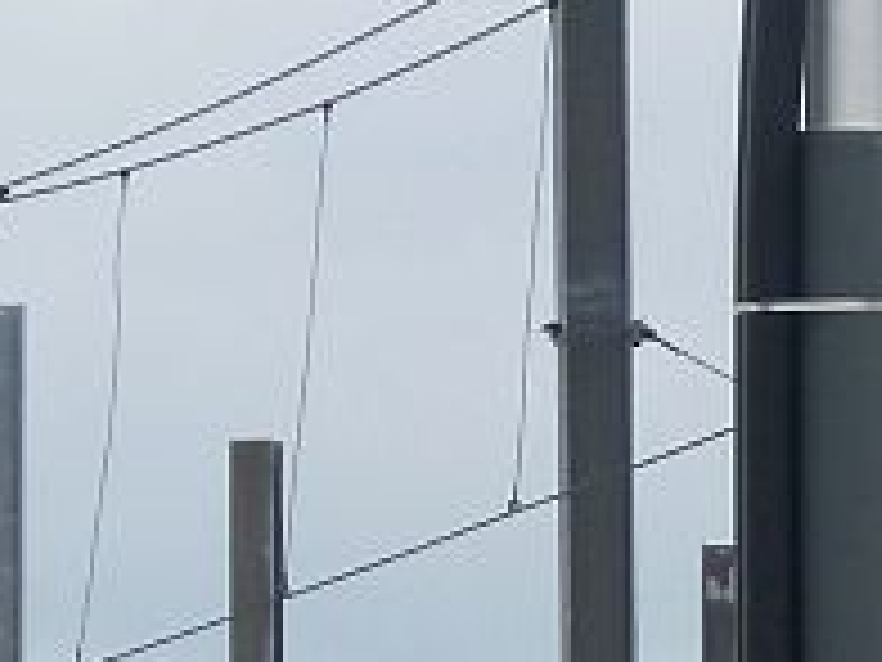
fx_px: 24206
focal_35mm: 950
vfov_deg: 1.6
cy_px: 1396
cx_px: 1638
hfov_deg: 2.1
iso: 80
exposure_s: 1/200
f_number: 4.5
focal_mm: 29.9
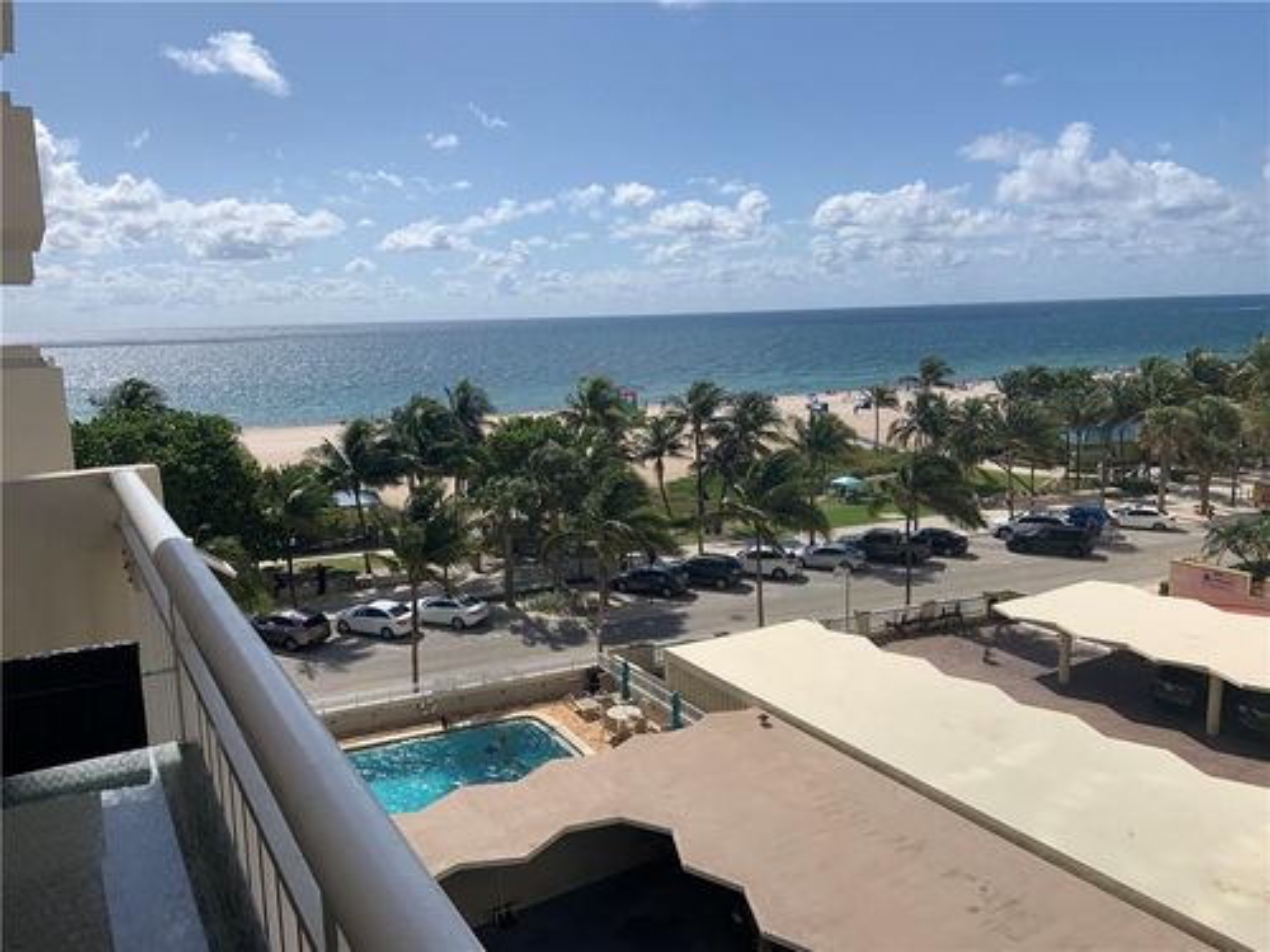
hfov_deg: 67.3
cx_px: 635
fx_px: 954
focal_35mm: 26
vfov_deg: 53.1
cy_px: 476
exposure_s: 1/4673
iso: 25
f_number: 1.8
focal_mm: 4.25
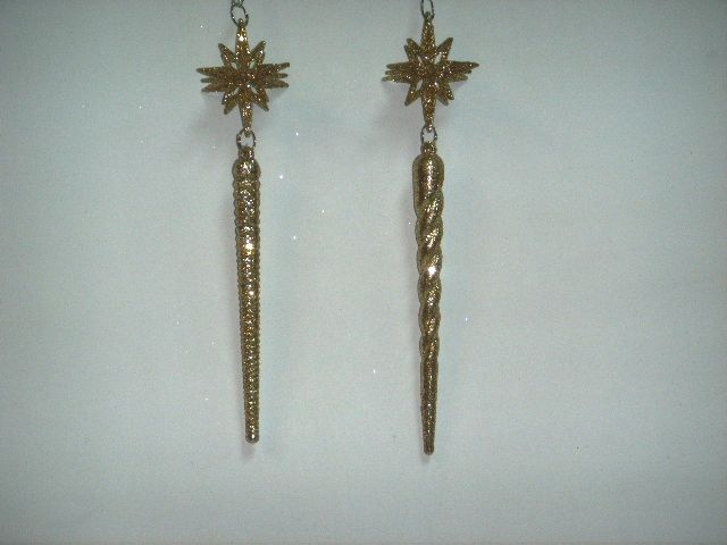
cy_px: 272
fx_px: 1680
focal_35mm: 80
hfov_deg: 24.4
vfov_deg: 18.4
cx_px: 364
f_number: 4.2
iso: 100
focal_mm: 13.7
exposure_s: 1/60
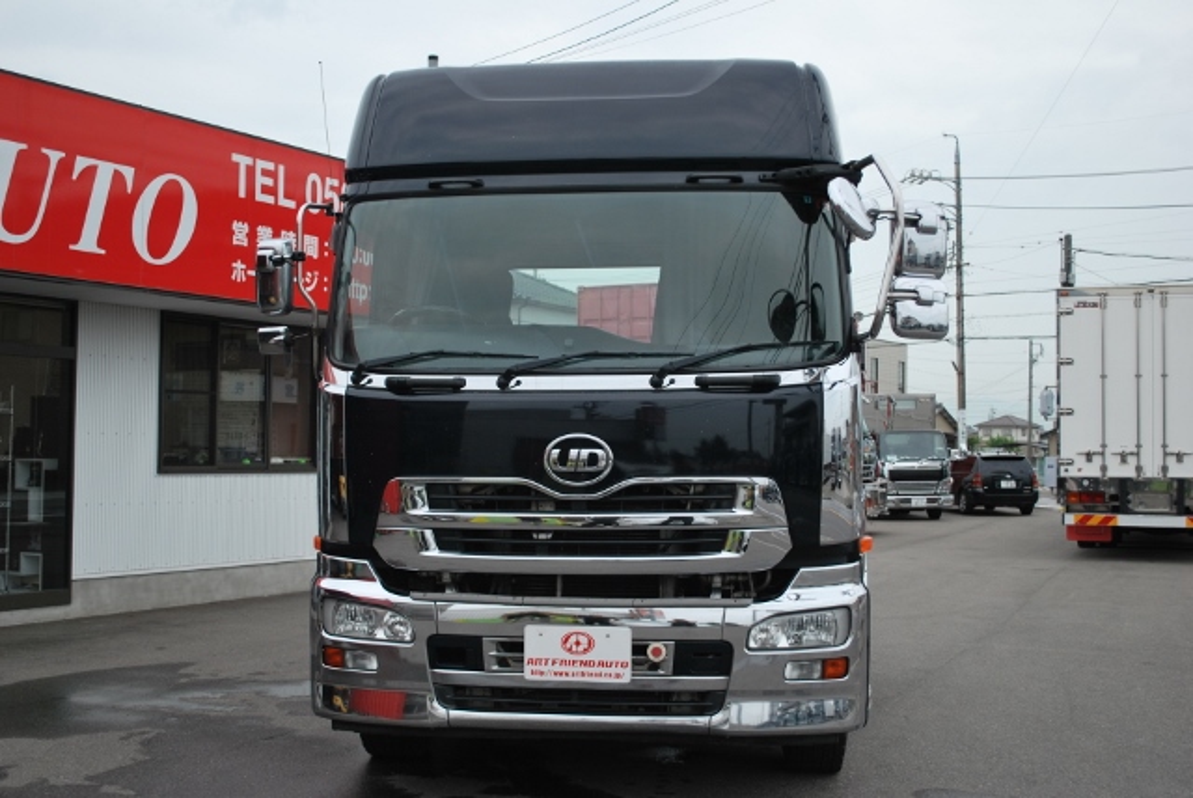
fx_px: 1592
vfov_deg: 28.1
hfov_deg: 41.1
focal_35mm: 48
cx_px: 596
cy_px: 399
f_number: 4.8
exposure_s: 1/500
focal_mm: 32
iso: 160
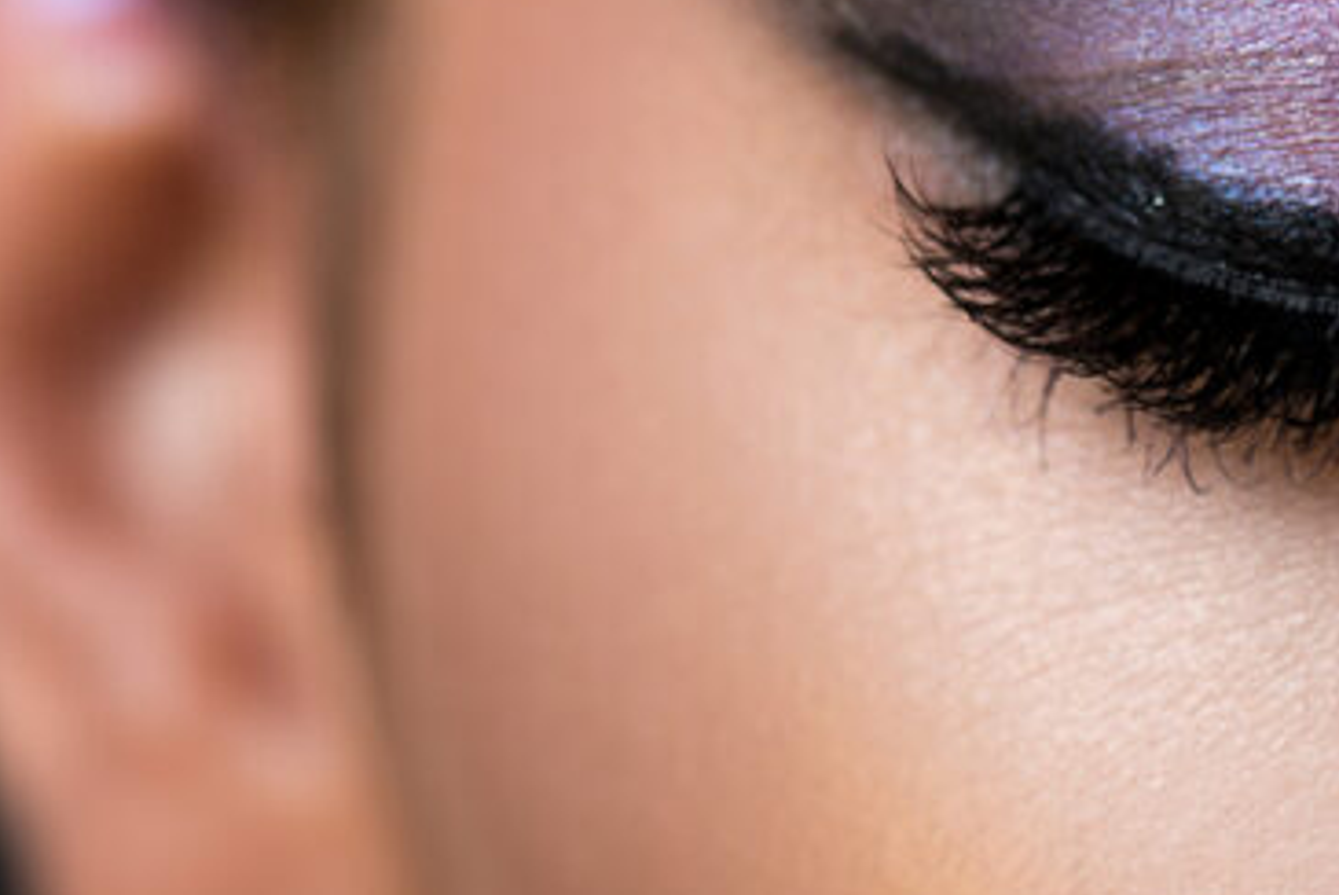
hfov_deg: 7.9
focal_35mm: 259
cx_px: 851
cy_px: 141
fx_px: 9641
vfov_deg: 5.3
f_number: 8
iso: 100
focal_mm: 105
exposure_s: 1/200
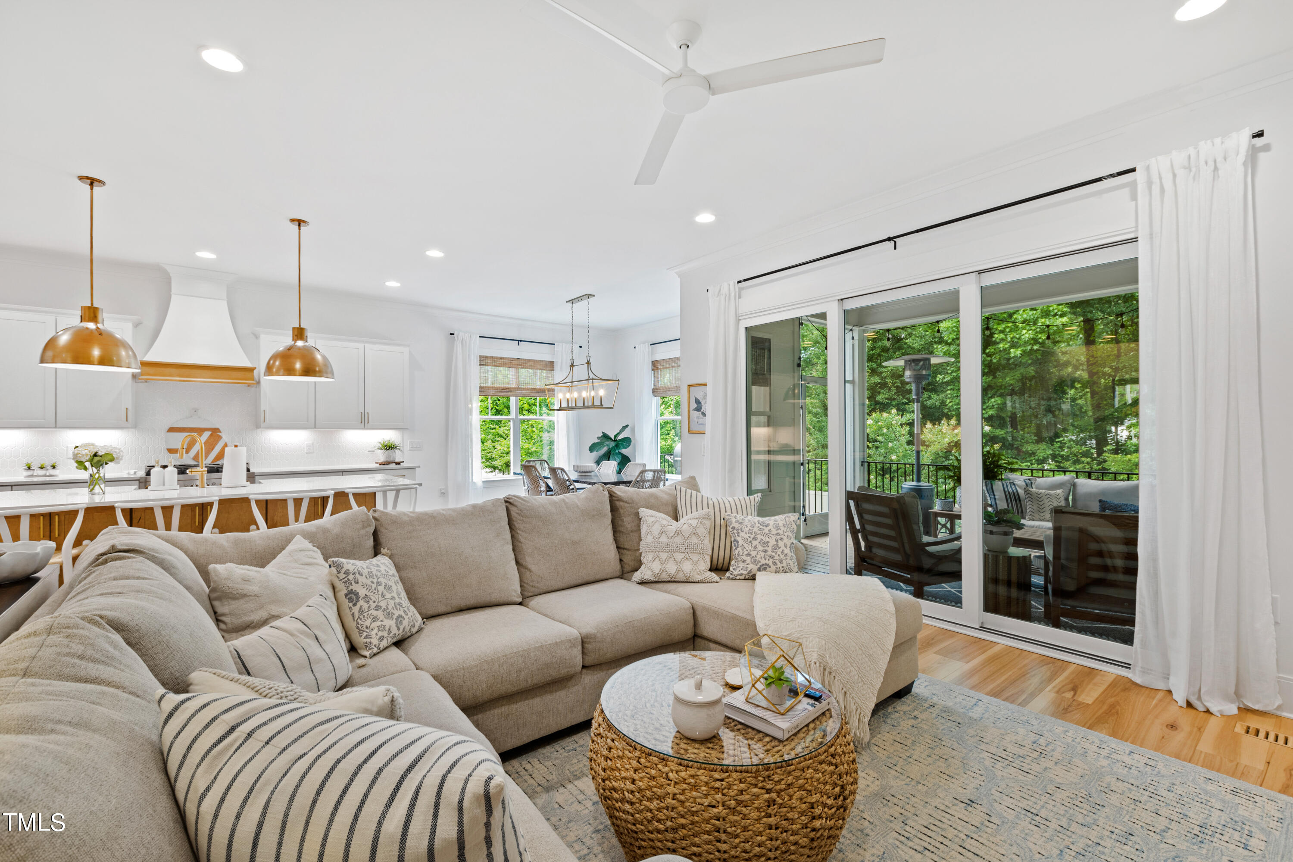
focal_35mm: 15
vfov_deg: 77.3
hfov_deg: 100.4
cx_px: 646
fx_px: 539
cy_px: 431
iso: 100
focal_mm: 10
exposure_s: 1
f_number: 8
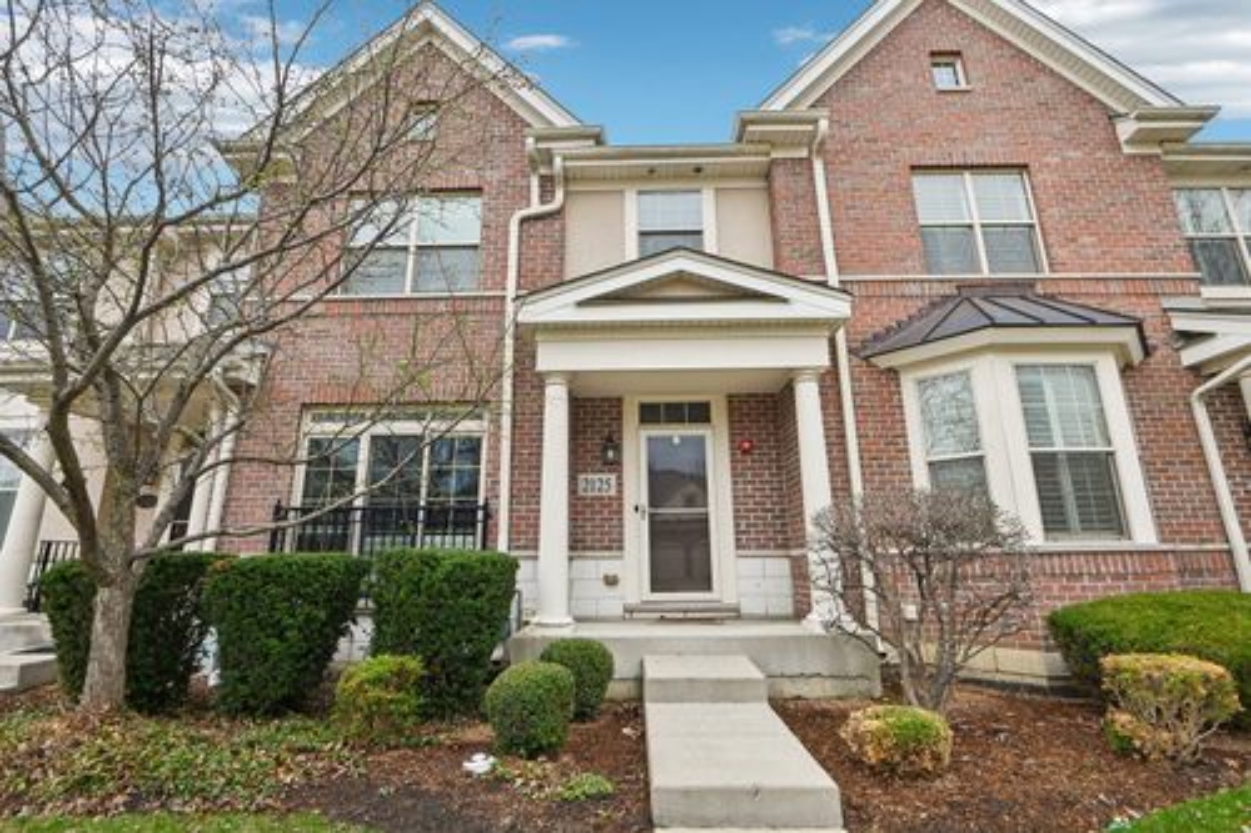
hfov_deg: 96.8
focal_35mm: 16
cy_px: 416
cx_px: 626
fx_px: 556
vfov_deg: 73.7
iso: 400
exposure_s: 1/30
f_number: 13
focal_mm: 16
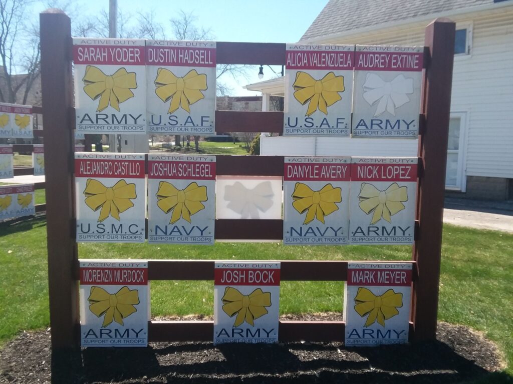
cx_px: 256
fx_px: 430
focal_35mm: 29
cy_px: 192
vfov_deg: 48.2
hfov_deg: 61.7
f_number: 1.9
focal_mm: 2.47
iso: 40
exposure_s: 1/785
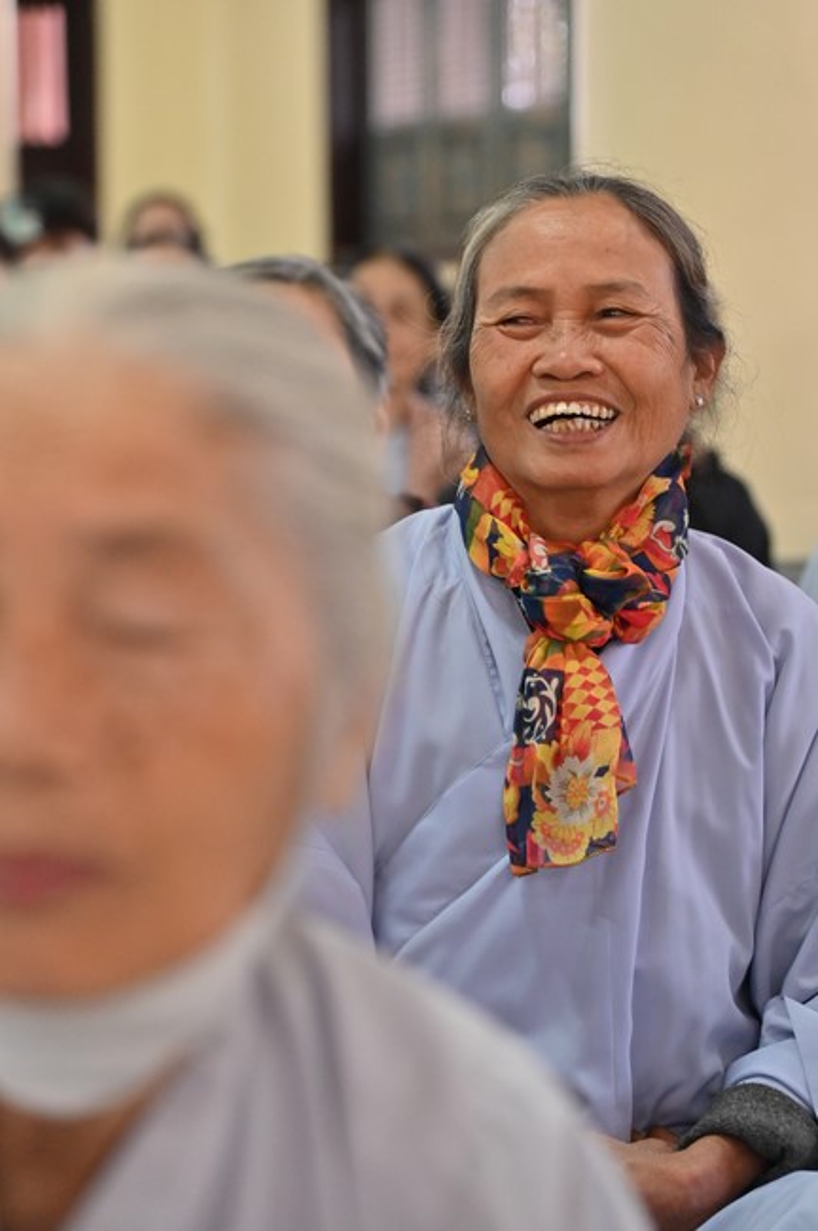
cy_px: 616
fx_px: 4098
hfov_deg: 11.4
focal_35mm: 120
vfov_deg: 17.1
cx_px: 409
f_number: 5
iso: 3200
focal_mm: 120
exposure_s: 1/100
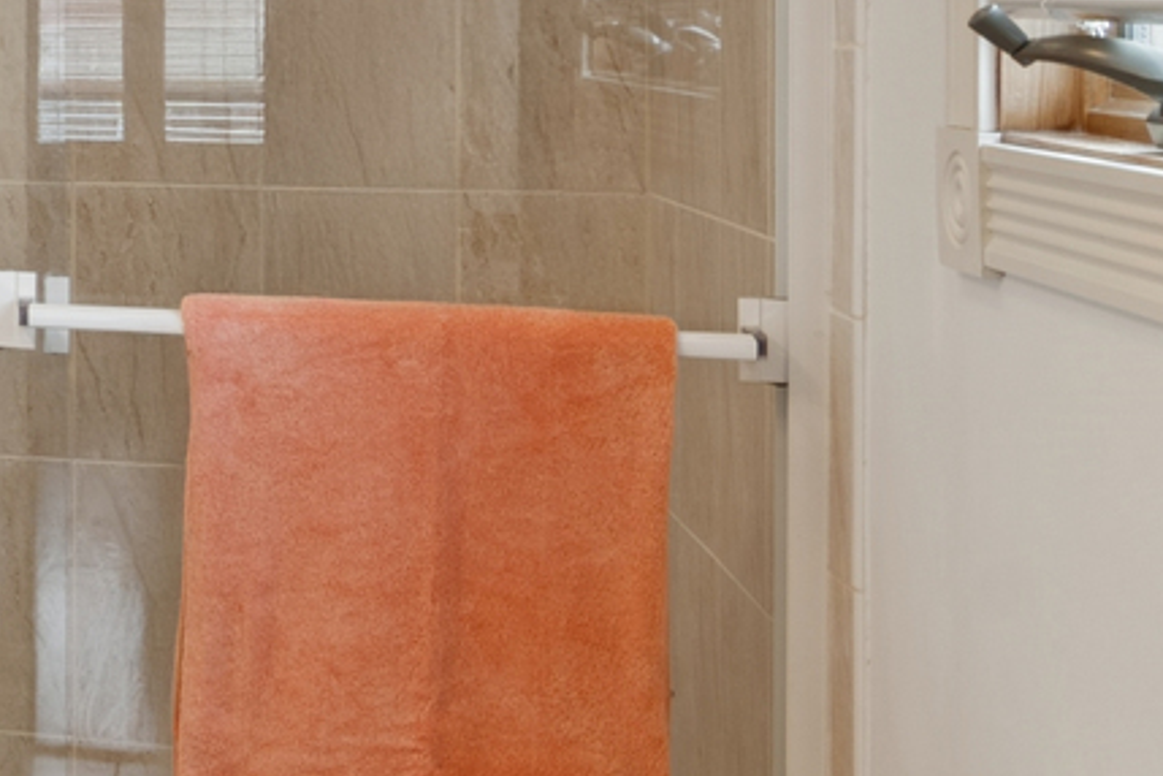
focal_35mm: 68
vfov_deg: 19.6
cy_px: 57
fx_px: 2197
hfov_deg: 23.0
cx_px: -651
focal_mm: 12
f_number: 8
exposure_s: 1/8
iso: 200
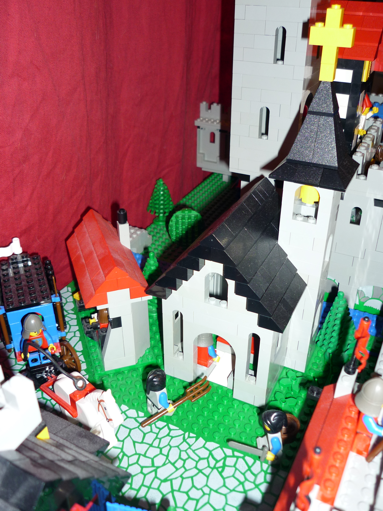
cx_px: 192
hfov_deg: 42.9
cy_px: 256
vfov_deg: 55.4
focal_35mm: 33
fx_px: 487
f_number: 2.8
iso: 100
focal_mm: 5.5
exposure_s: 1/30
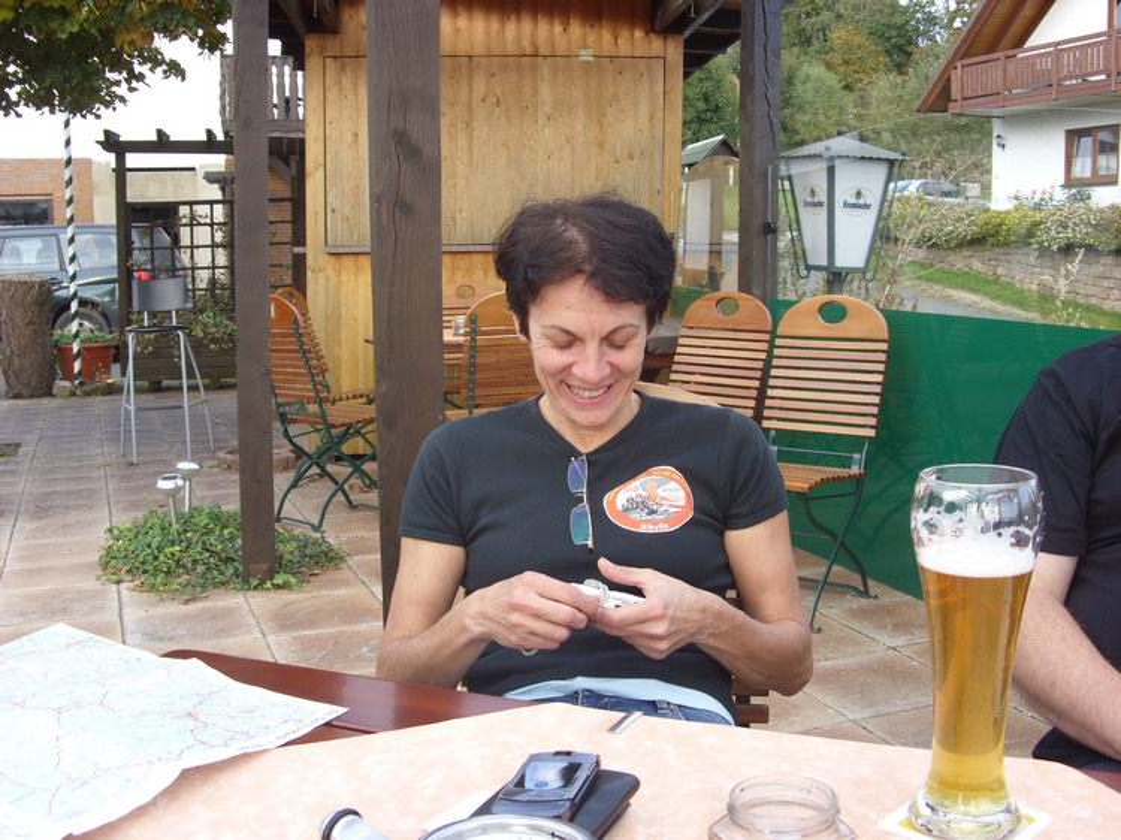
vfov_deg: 37.7
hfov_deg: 49.0
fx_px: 1230
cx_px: 560
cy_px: 420
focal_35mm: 38
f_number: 2.8
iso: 50
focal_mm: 6.3
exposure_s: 1/109
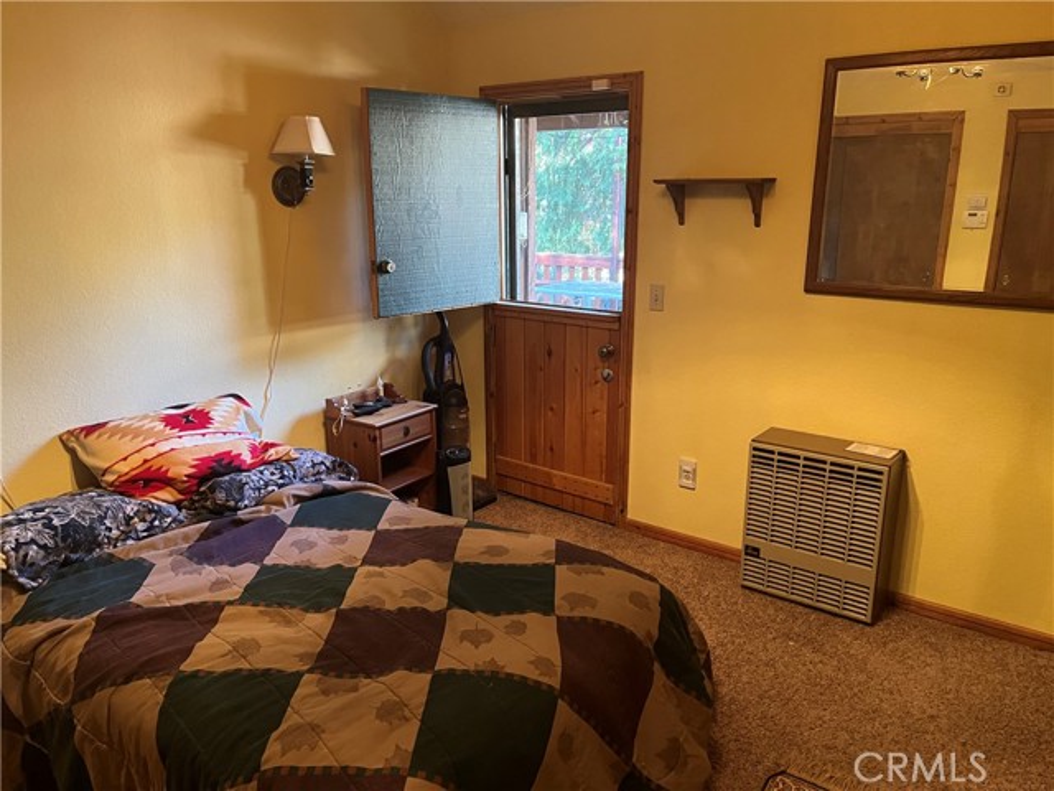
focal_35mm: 26
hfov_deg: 67.3
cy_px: 396
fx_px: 792
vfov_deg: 53.1
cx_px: 527
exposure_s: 1/40
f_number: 1.6
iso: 500
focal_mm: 5.1
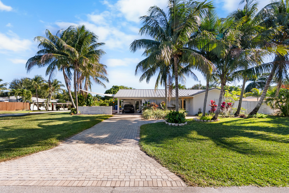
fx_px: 128
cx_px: 144
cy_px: 96
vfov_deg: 73.8
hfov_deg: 96.7
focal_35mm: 16
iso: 400
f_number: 8
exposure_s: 1/320
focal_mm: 16
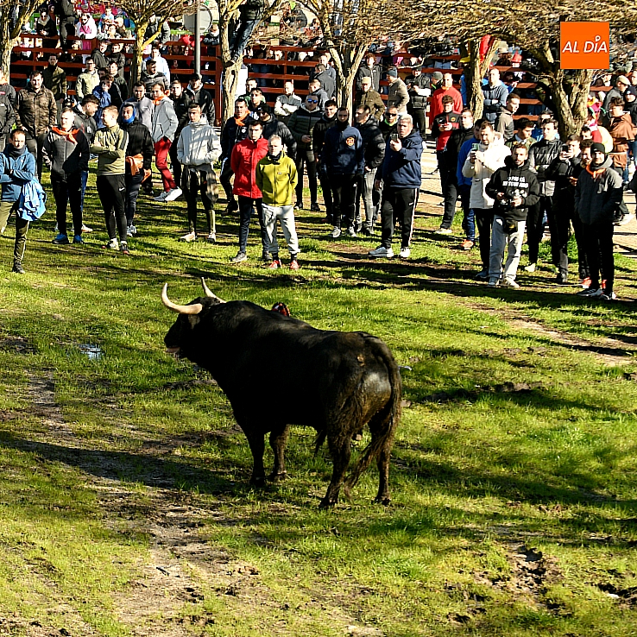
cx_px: 164
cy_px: 312
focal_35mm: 145
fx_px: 3019
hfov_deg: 12.0
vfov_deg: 12.0
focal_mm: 70
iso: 400
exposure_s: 1/750
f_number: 6.7
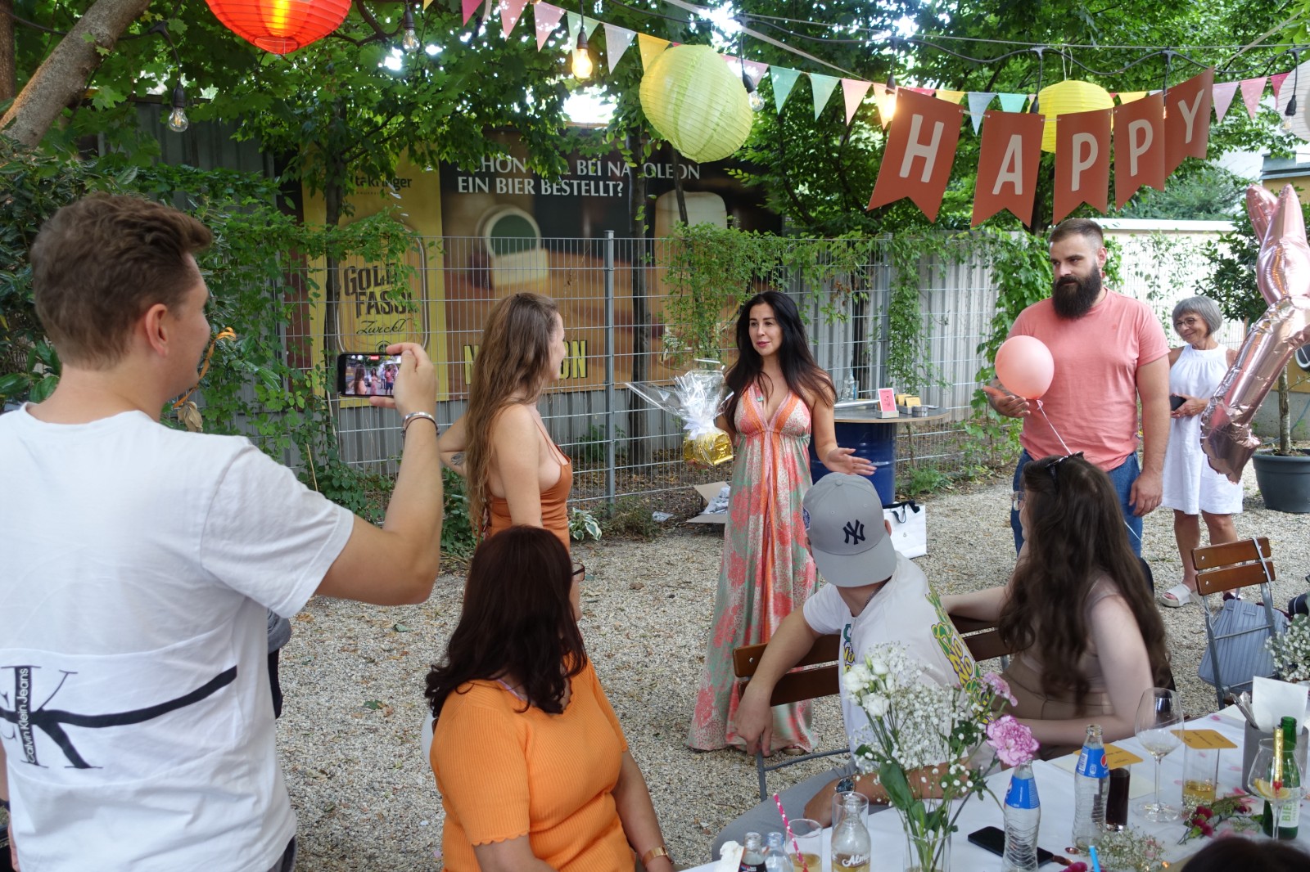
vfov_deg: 41.1
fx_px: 1164
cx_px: 655
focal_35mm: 32
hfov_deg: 58.7
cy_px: 436
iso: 160
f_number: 2.8
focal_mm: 11.69
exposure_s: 1/40
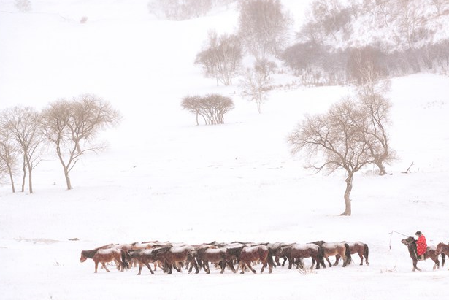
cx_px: 269
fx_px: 1785
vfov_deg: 9.6
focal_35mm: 143
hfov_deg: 14.3
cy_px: 164
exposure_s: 1/640
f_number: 11
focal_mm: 110
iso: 1000
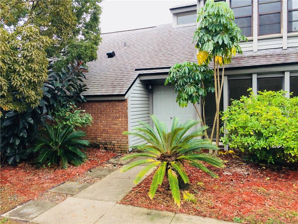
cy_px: 112
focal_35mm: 29
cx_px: 149
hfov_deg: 61.7
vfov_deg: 48.2
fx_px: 250
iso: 64
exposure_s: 1/120
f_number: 2.2
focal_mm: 4.15
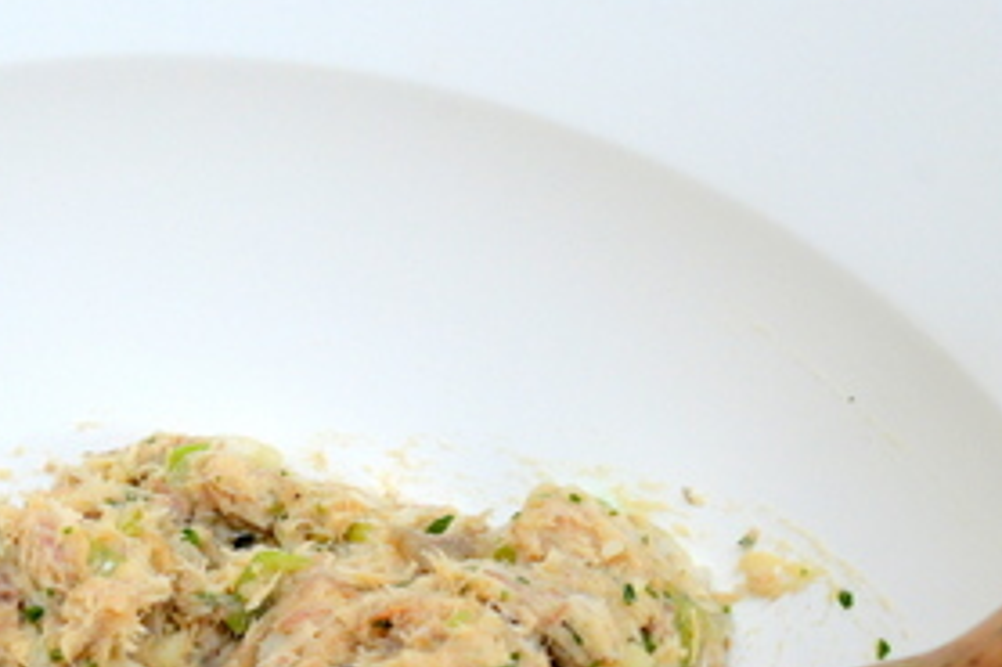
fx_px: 4005
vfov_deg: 9.4
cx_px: 177
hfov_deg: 14.2
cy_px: 761
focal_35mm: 144
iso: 1250
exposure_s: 1/250
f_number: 8
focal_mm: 50
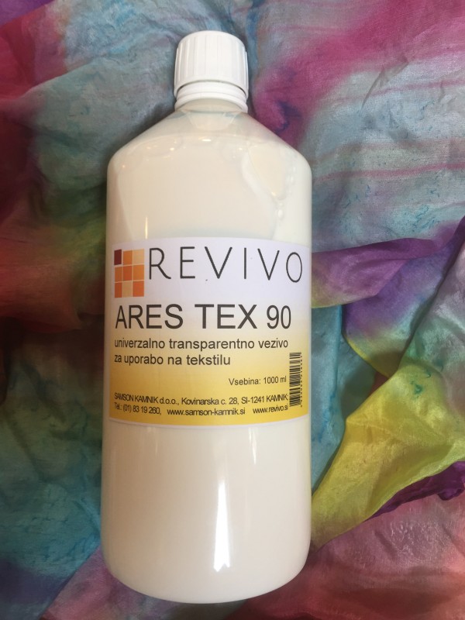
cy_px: 310
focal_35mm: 29
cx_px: 232
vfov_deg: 61.7
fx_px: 519
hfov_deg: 48.2
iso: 40
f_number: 2.2
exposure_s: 1/50
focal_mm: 4.15
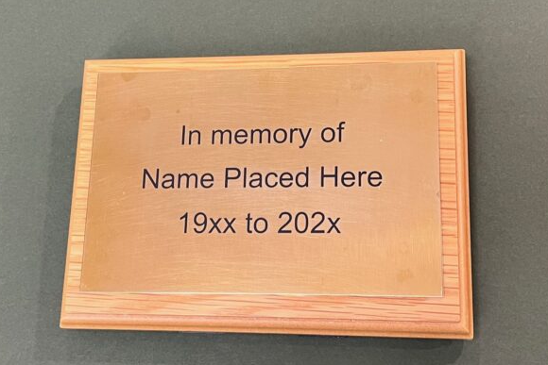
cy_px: 210
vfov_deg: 46.3
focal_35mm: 28
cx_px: 270
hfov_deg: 65.5
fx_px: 426
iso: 160
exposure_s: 1/50
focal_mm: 5.1
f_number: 1.6
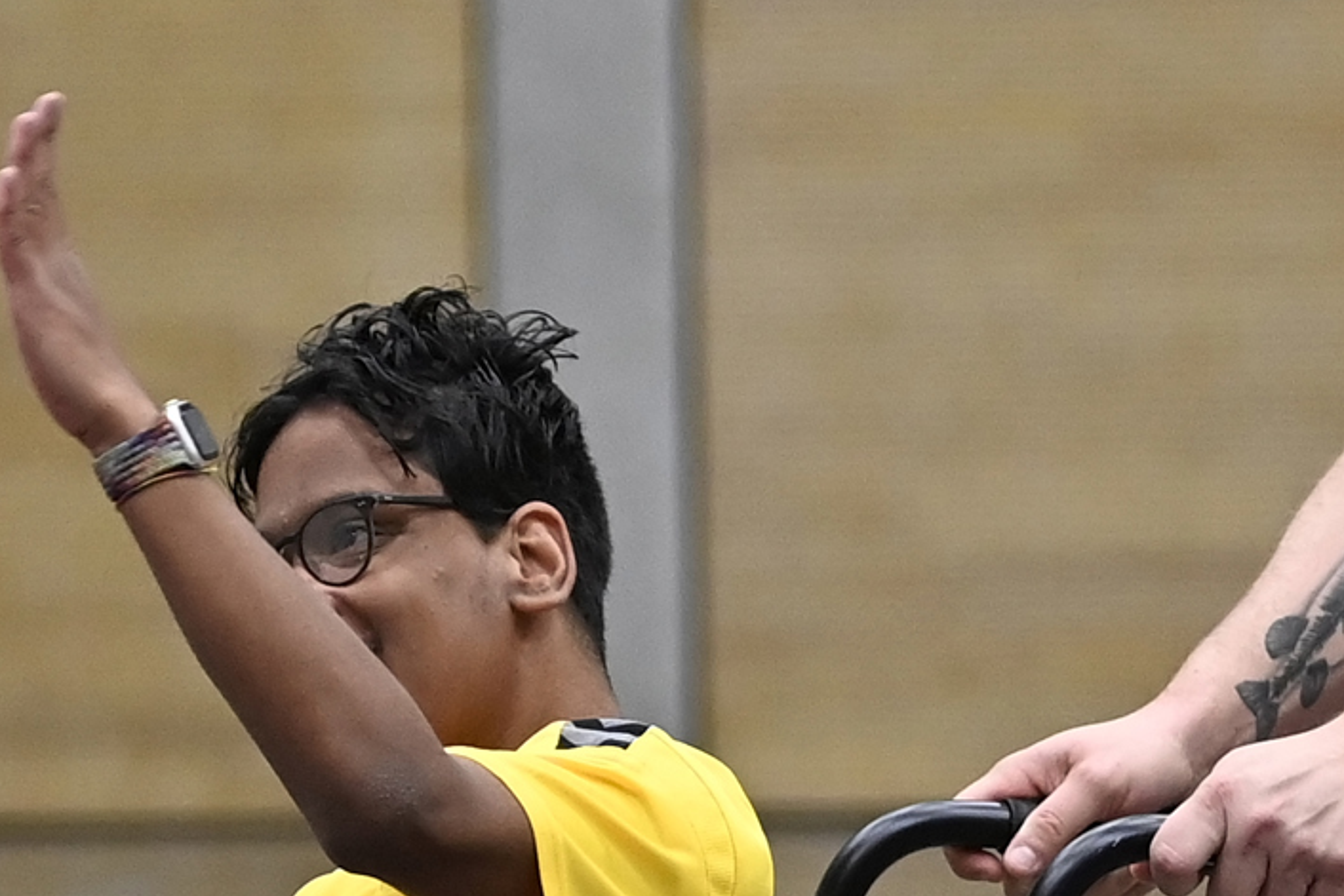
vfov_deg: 3.1
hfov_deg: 4.6
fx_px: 16653
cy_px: 1185
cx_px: 425
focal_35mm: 446
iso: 3200
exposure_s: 1/640
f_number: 2.8
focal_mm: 105
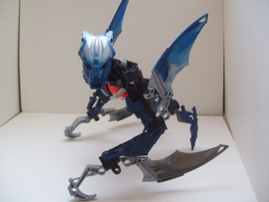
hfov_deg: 51.4
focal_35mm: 36
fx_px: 280
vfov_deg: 39.7
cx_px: 134
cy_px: 101
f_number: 2.7
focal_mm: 6
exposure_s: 1/8
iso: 160
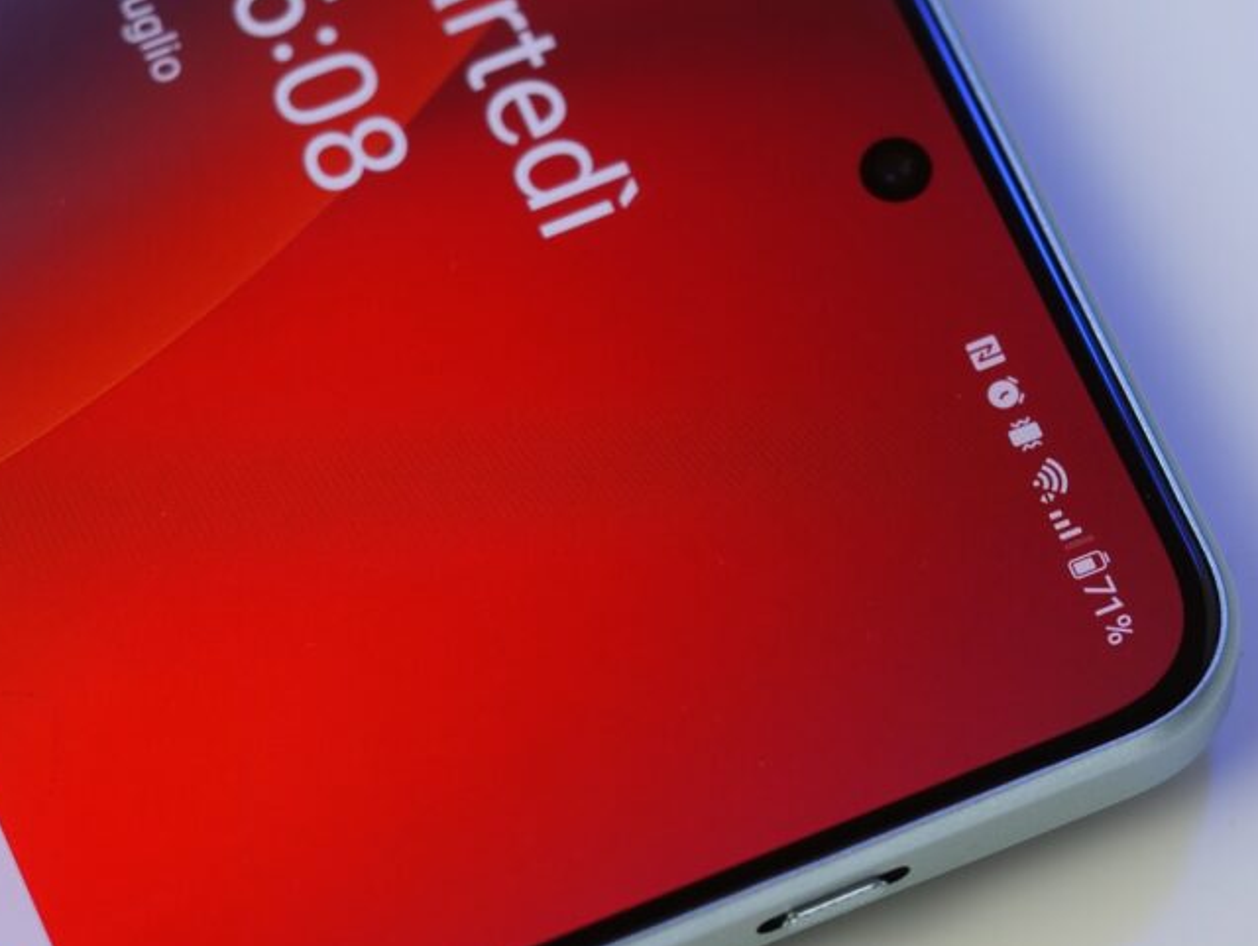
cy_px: 558
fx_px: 8656
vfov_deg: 6.3
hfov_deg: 8.3
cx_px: 936
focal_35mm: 238
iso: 200
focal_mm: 60
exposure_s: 1/80
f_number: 2.8
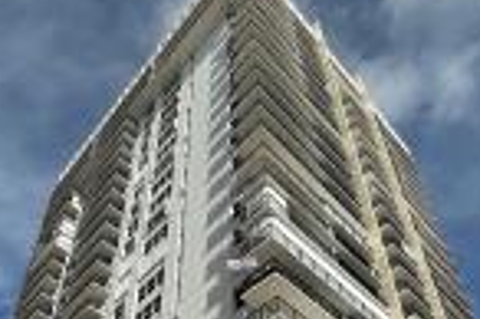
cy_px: 391
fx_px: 533
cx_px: 210
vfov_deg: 28.6
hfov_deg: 48.4
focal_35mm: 40
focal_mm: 2.22
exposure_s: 1/4831
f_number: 2.2
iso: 50
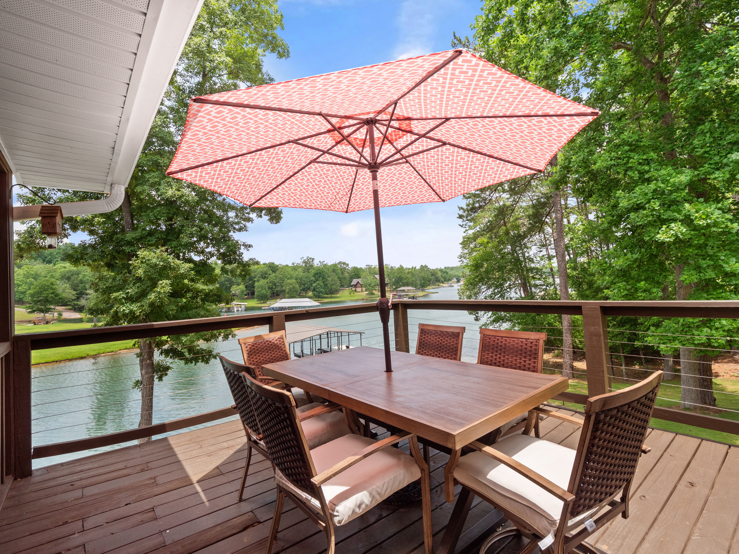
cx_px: 370
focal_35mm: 16
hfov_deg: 94.5
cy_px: 277
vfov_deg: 78.1
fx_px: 342
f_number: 5.6
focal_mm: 8
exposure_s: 1/500
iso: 400
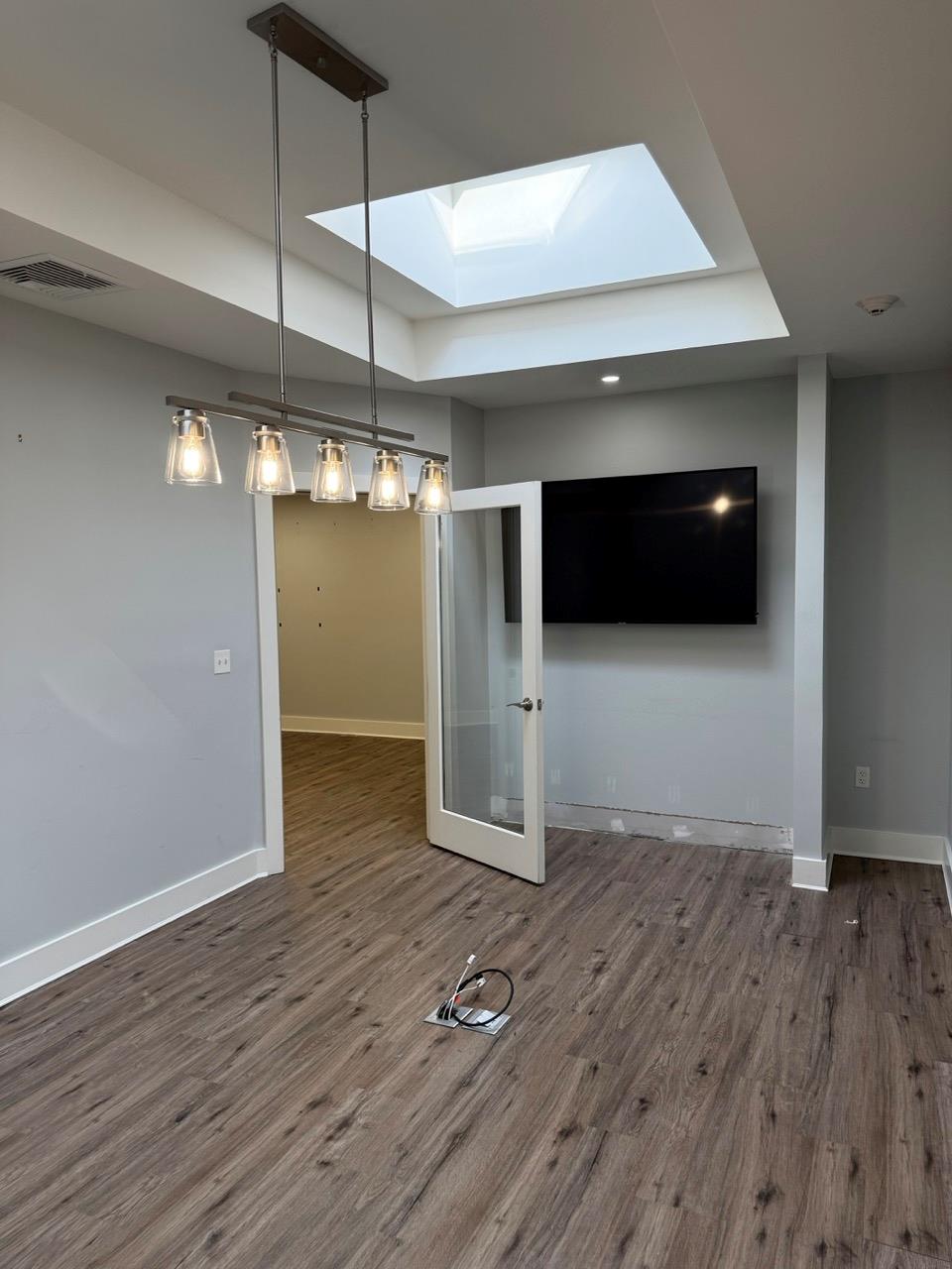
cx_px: 476
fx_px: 880
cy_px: 634
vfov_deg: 71.6
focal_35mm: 24
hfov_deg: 56.8
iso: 100
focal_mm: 6.76
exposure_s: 1/312
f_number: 1.78
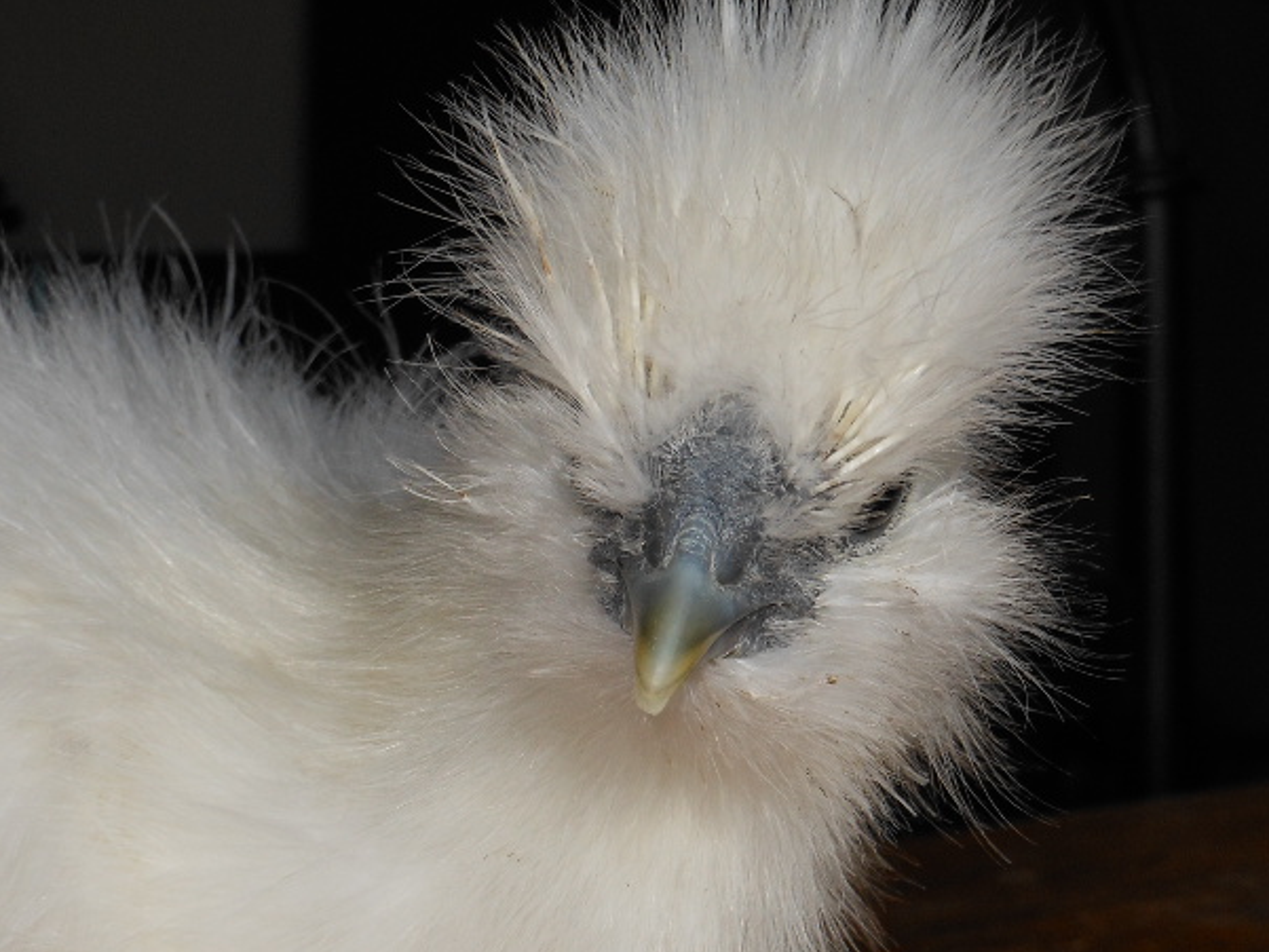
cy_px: 519
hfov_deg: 15.6
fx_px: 4620
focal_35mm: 126
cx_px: 809
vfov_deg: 11.8
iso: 80
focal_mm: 13.2
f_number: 5.2
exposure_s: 1/60
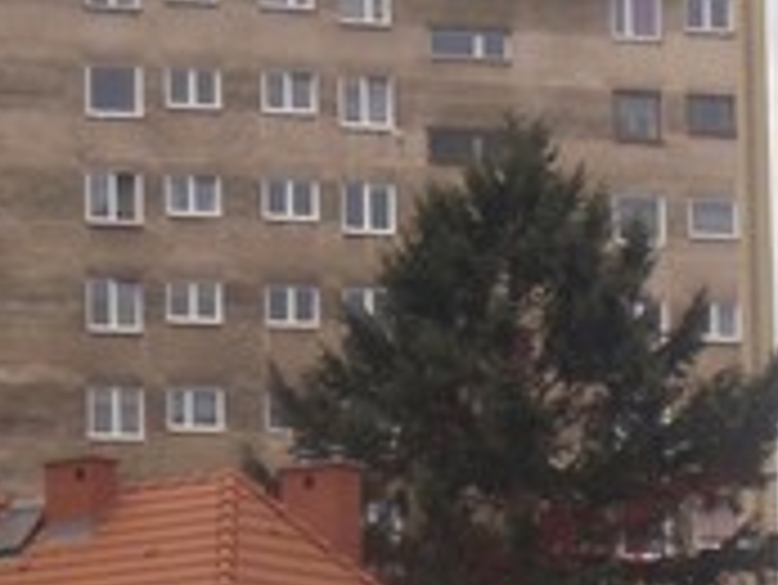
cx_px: 441
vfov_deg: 8.3
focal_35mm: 177
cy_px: 794
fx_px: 3981
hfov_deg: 11.2
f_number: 3.5
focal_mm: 6.07
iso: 125
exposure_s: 1/500
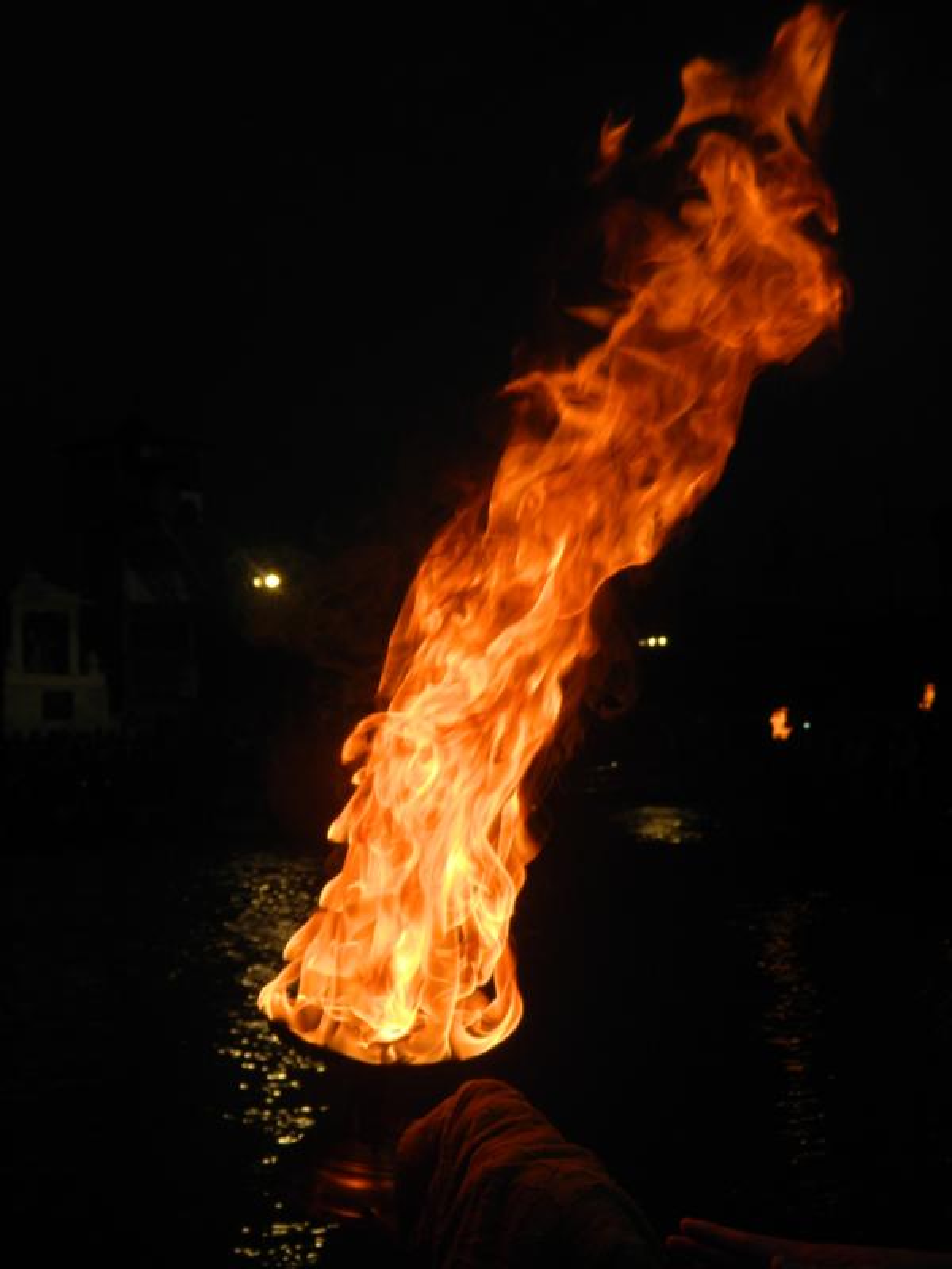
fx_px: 2090
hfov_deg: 25.7
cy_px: 634
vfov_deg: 33.8
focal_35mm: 57
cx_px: 476
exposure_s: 1/400
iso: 80
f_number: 3.8
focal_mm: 10.2
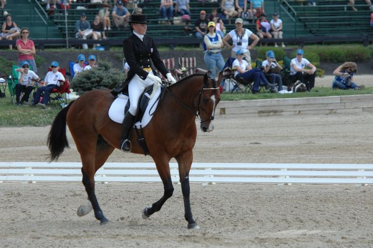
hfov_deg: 6.3
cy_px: 124
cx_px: 186
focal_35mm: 330
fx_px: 3415
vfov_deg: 4.2
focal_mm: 220
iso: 200
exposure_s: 1/500
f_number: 5.3
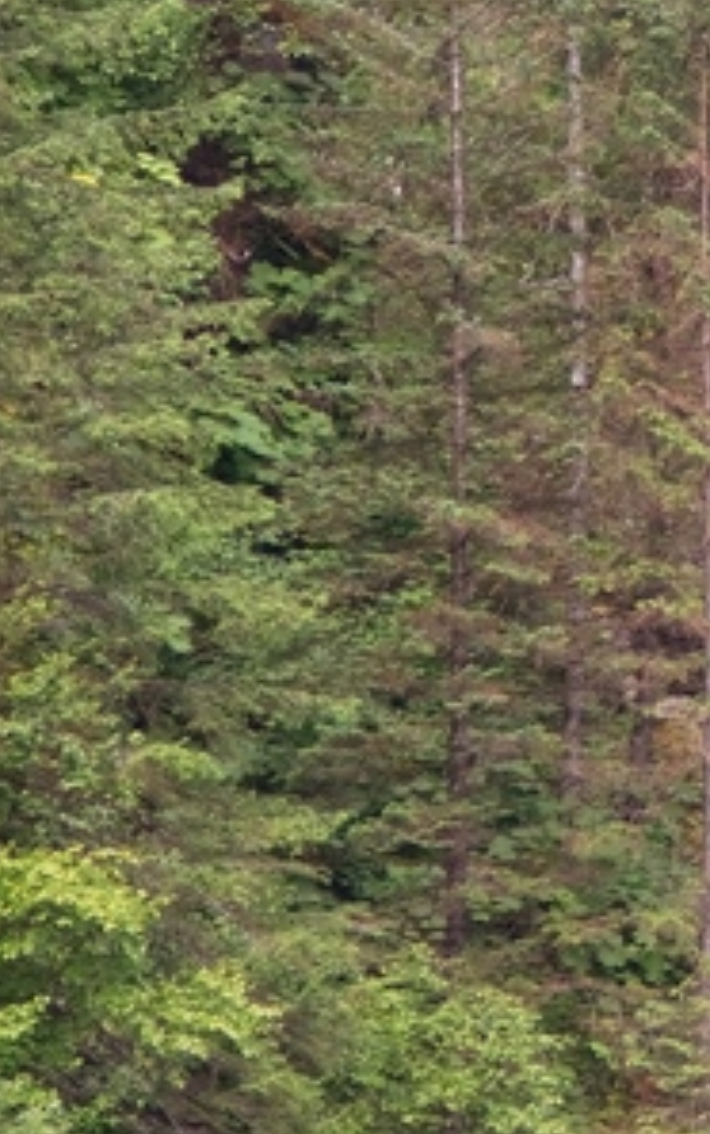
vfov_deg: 5.0
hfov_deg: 3.1
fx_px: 12891
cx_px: 1294
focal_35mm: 417
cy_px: -157
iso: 360
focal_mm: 95
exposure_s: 1/200
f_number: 4
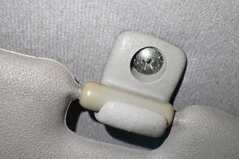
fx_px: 299
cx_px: 147
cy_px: 90
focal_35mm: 45
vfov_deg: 29.8
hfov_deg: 43.3
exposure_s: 1/125
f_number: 2.3
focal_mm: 5.4
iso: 800
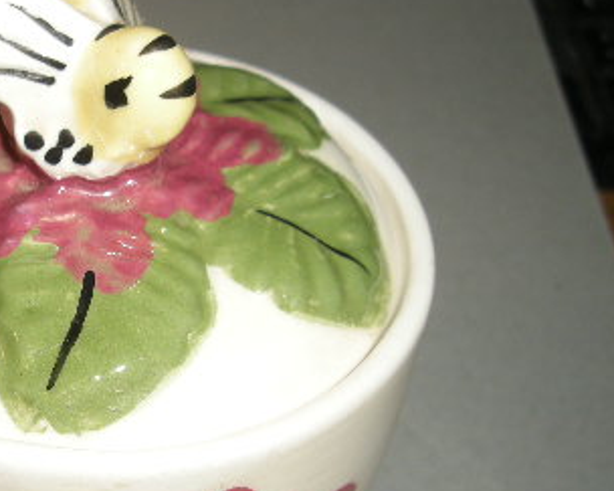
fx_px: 1381
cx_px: 40
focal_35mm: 76
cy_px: 327
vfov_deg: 20.1
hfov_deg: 24.2
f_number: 8
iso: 64
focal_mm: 7.9
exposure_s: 1/60
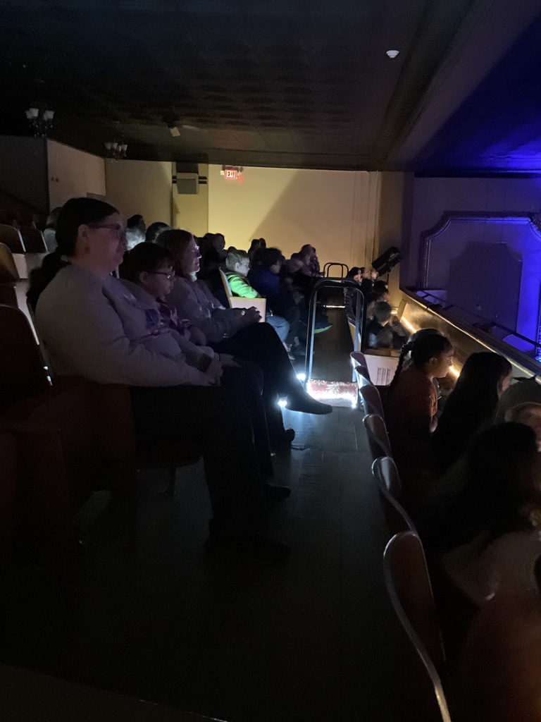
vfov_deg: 61.7
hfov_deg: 48.2
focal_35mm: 29
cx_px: 270
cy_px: 361
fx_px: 604
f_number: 1.8
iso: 1600
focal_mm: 3
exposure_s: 1/15
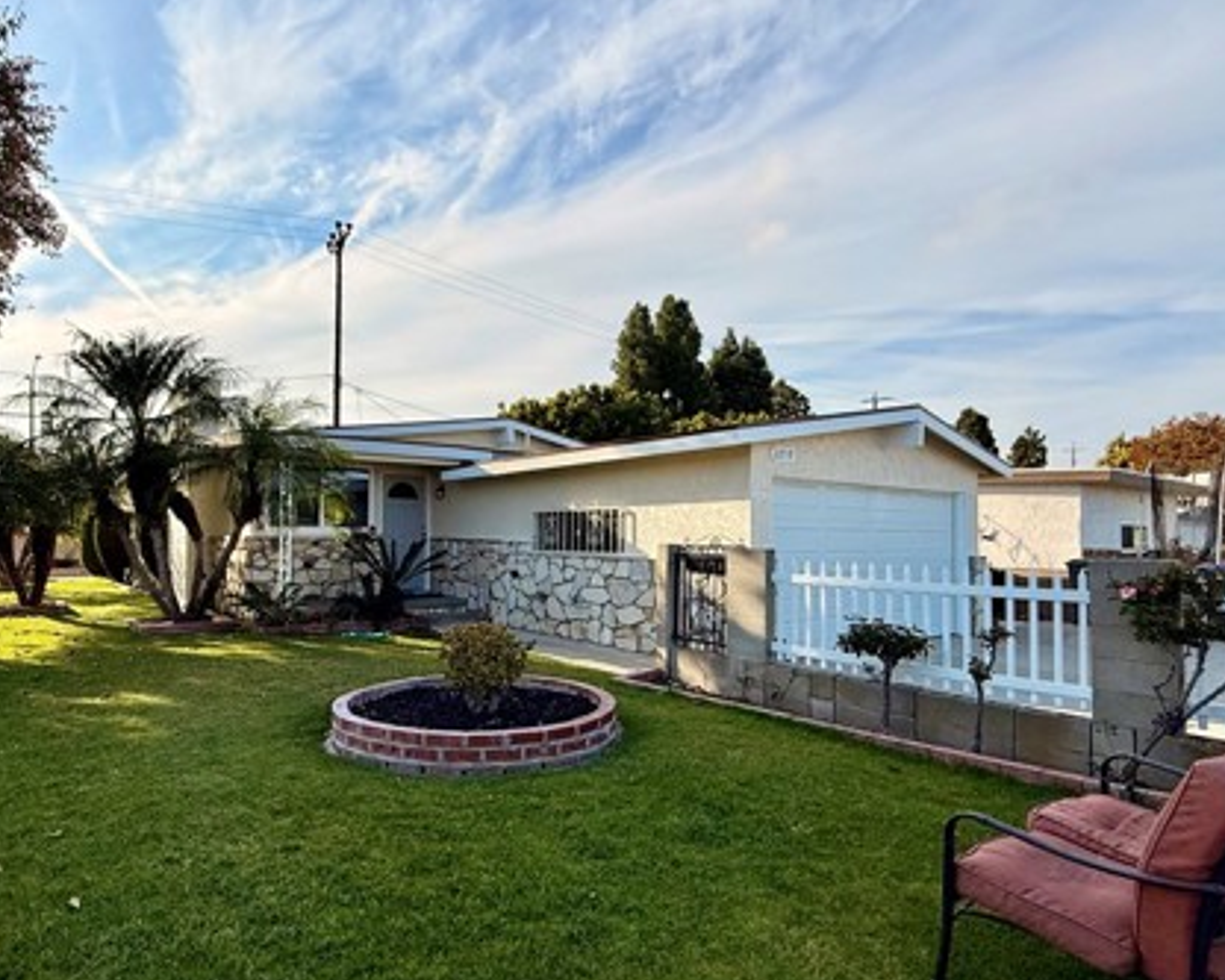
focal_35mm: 21
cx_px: 506
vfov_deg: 65.4
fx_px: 762
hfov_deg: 77.0
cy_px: 530
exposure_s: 1/2092
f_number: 2.2
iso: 50
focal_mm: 2.22
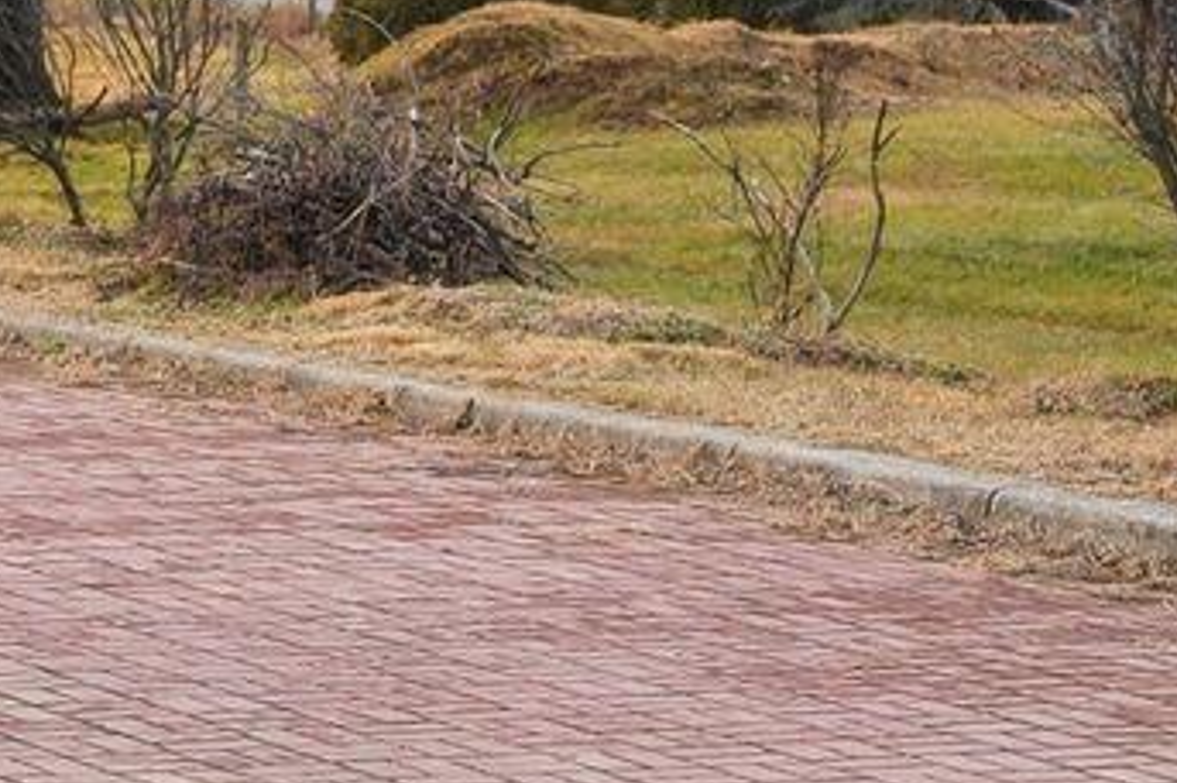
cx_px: 27
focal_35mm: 194
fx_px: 6336
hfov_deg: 10.5
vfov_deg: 7.0
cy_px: -48
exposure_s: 1/800
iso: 50
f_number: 4.5
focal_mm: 32.5
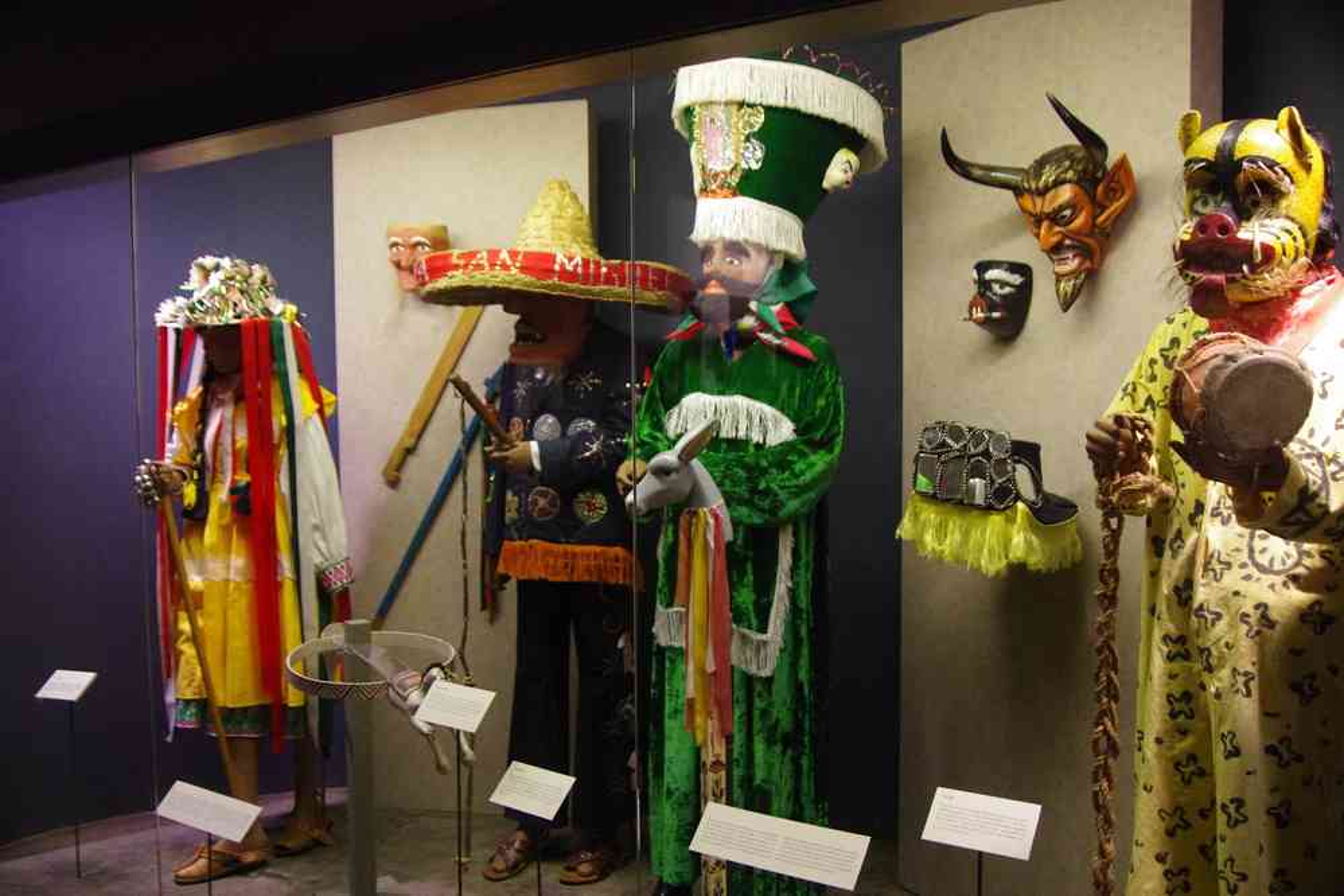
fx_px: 1232
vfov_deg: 40.0
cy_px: 448
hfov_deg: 57.2
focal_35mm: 33
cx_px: 672
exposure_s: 1/25
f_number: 3.5
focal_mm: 21.9
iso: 3200
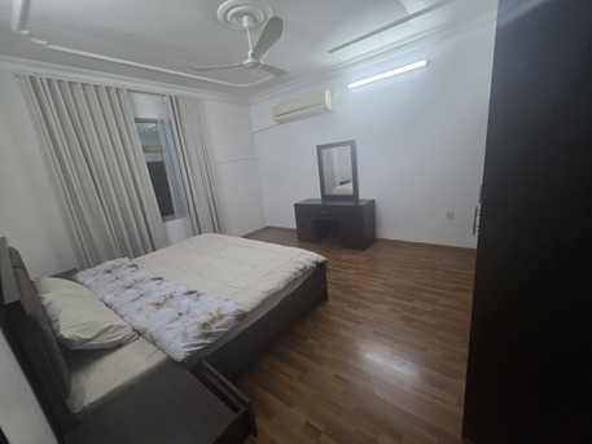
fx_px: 222
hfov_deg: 106.2
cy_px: 222
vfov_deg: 89.9
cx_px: 296
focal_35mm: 13
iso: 320
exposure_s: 1/50
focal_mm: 2.2
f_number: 1.9
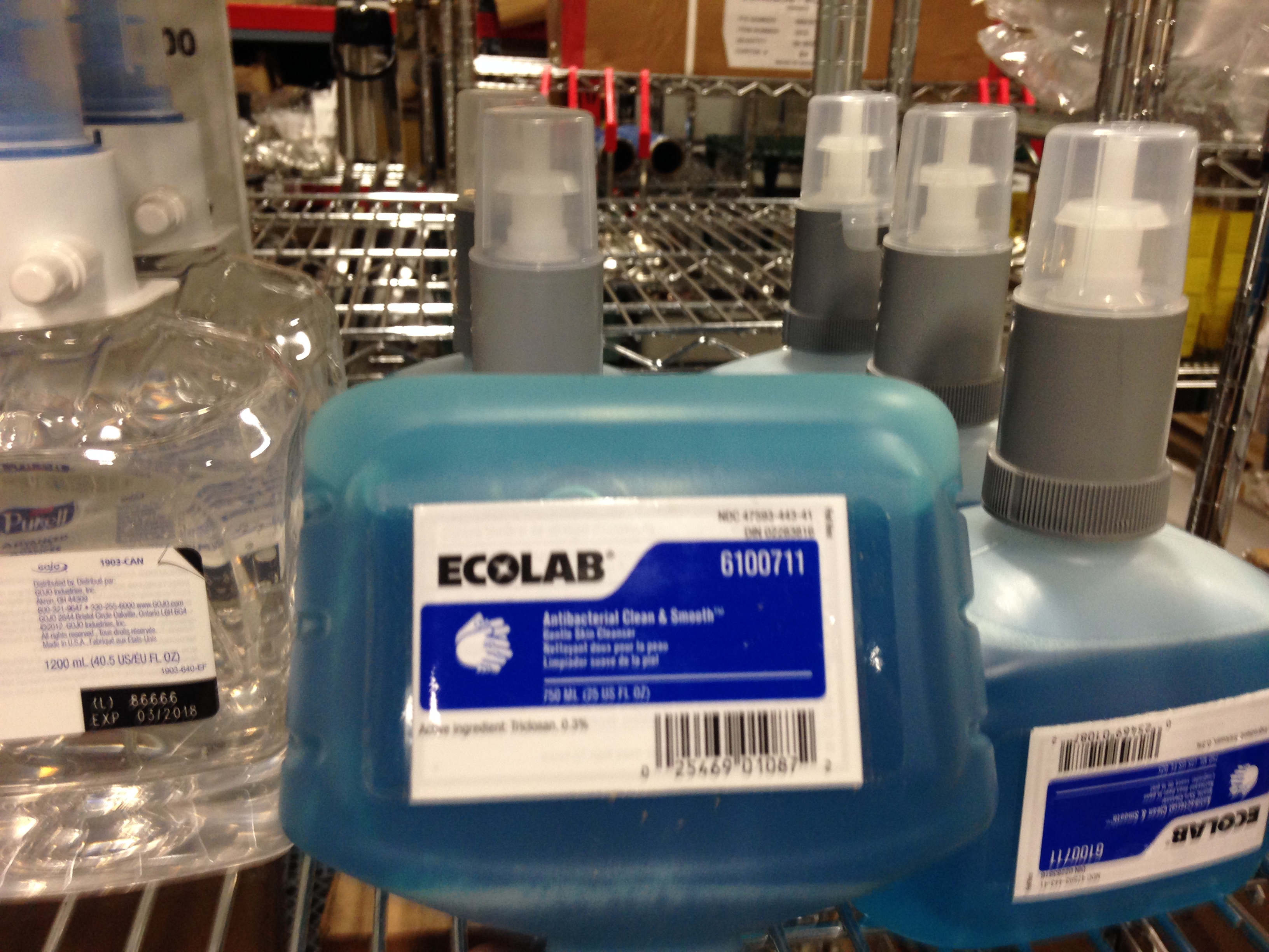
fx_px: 1210
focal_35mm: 33
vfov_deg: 42.9
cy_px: 476
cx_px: 634
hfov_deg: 55.4
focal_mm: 4.12
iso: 100
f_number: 2.4
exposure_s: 1/20
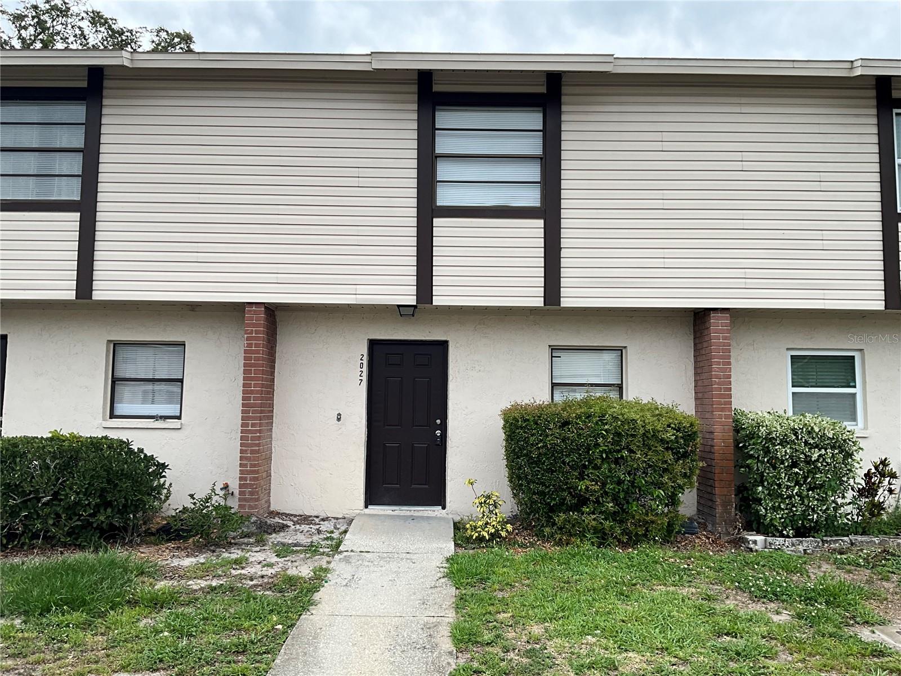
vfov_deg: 48.2
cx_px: 450
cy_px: 338
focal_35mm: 29
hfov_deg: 61.7
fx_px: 755
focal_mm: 3
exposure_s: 1/250
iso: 25
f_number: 1.8
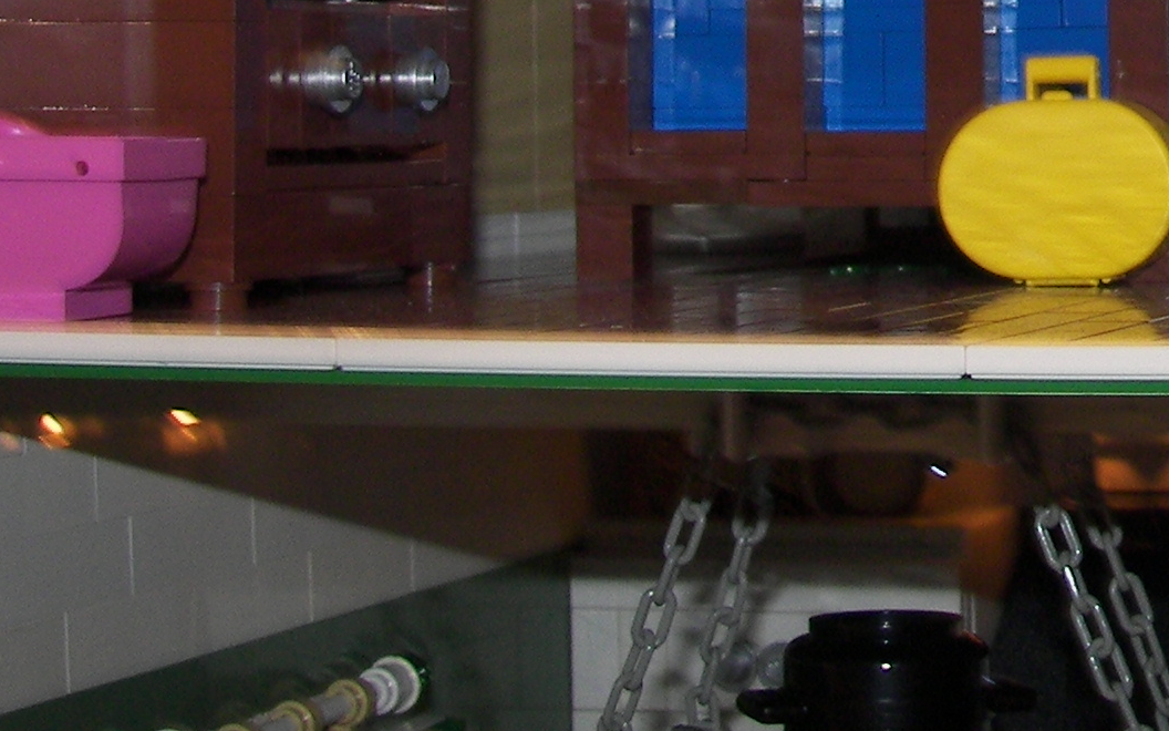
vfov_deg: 11.6
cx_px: 1253
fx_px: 3536
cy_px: -125
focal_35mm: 111
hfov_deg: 18.1
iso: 64
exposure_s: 1/30
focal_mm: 6
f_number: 2.8
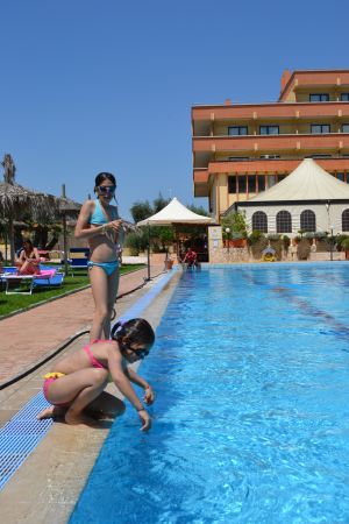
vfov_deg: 49.6
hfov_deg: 34.2
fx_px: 567
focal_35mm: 39
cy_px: 262
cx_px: 174
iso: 360
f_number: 7.1
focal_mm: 26
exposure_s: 1/2000
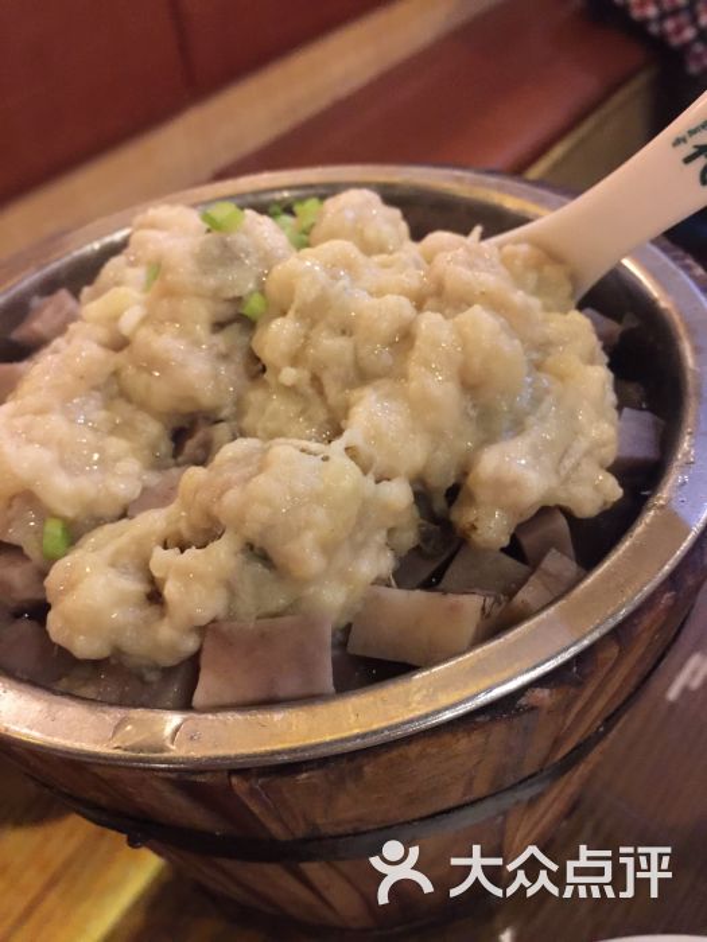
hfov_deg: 48.2
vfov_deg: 61.7
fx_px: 790
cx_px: 354
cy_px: 471
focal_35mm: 29
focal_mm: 4.15
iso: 100
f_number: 2.2
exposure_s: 1/4
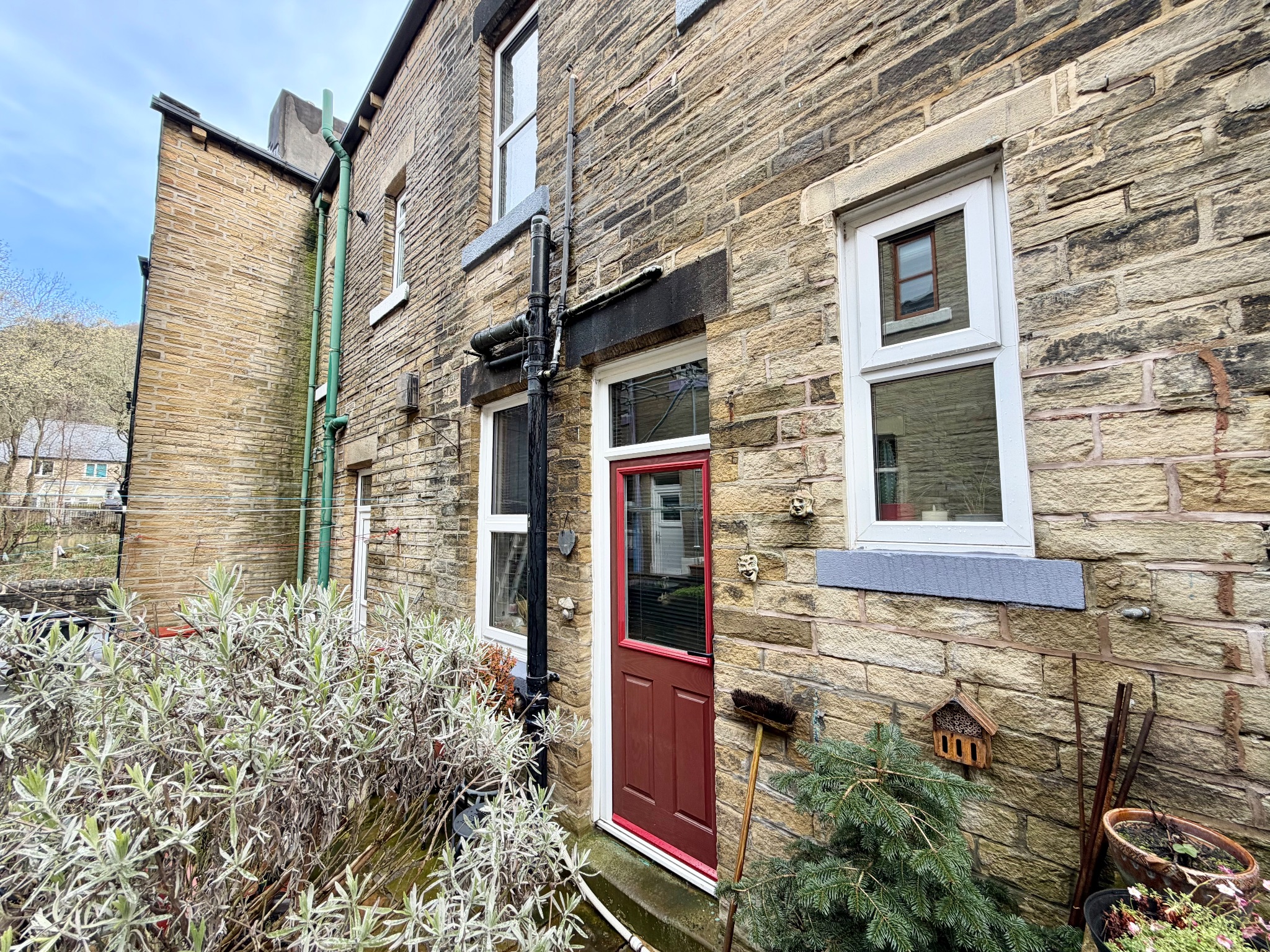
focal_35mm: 14
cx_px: 635
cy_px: 476
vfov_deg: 85.7
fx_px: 514
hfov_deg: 102.1
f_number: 2.2
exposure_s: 1/133
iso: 40
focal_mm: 2.22
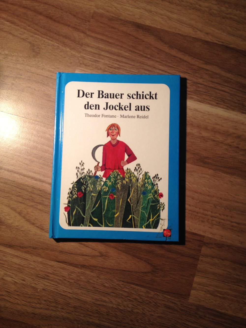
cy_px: 164
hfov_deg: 40.7
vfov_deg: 52.6
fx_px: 332
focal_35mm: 35
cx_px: 123
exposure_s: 1/24
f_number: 2.4
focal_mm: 4.28
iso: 50
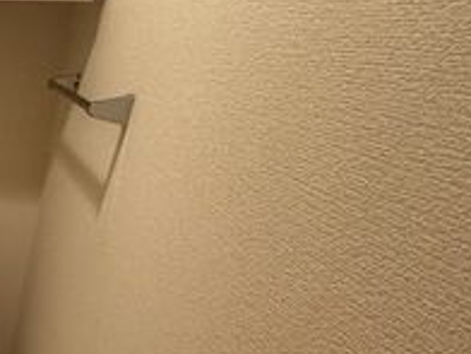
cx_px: -135
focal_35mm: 40
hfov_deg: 34.2
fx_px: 544
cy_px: 356
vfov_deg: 32.9
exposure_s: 1/60
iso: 500
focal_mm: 2.22
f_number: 2.2
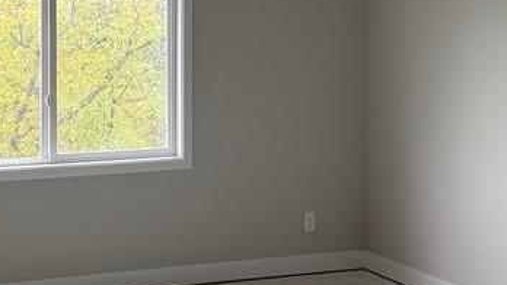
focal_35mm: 77
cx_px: 149
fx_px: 1035
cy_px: 25
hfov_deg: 27.3
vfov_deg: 15.5
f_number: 1.78
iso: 200
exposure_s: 1/120
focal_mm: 6.76
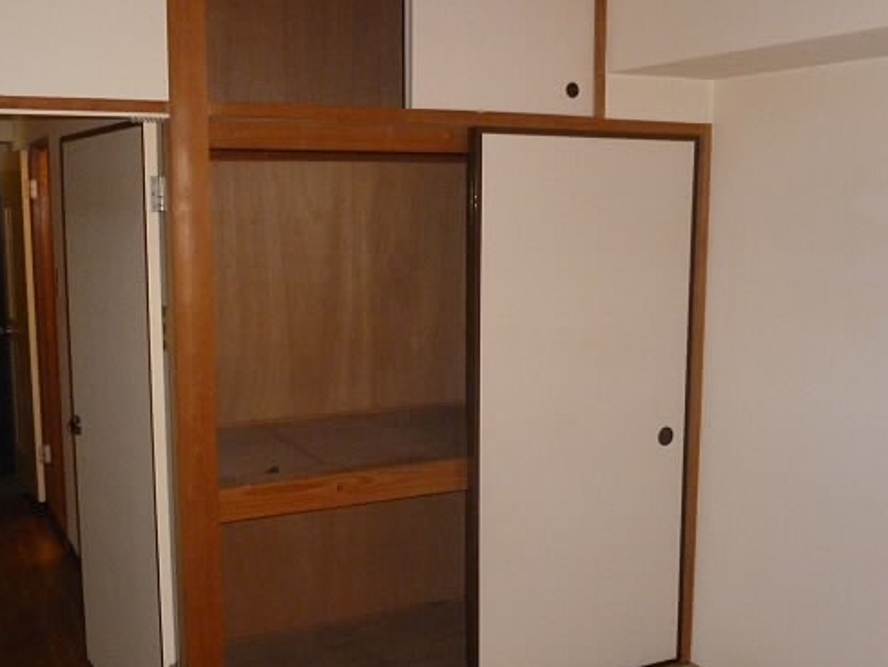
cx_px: 391
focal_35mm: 40
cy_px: 353
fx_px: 1027
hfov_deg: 46.7
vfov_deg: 36.0
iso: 640
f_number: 3.1
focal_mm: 5
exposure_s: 1/60
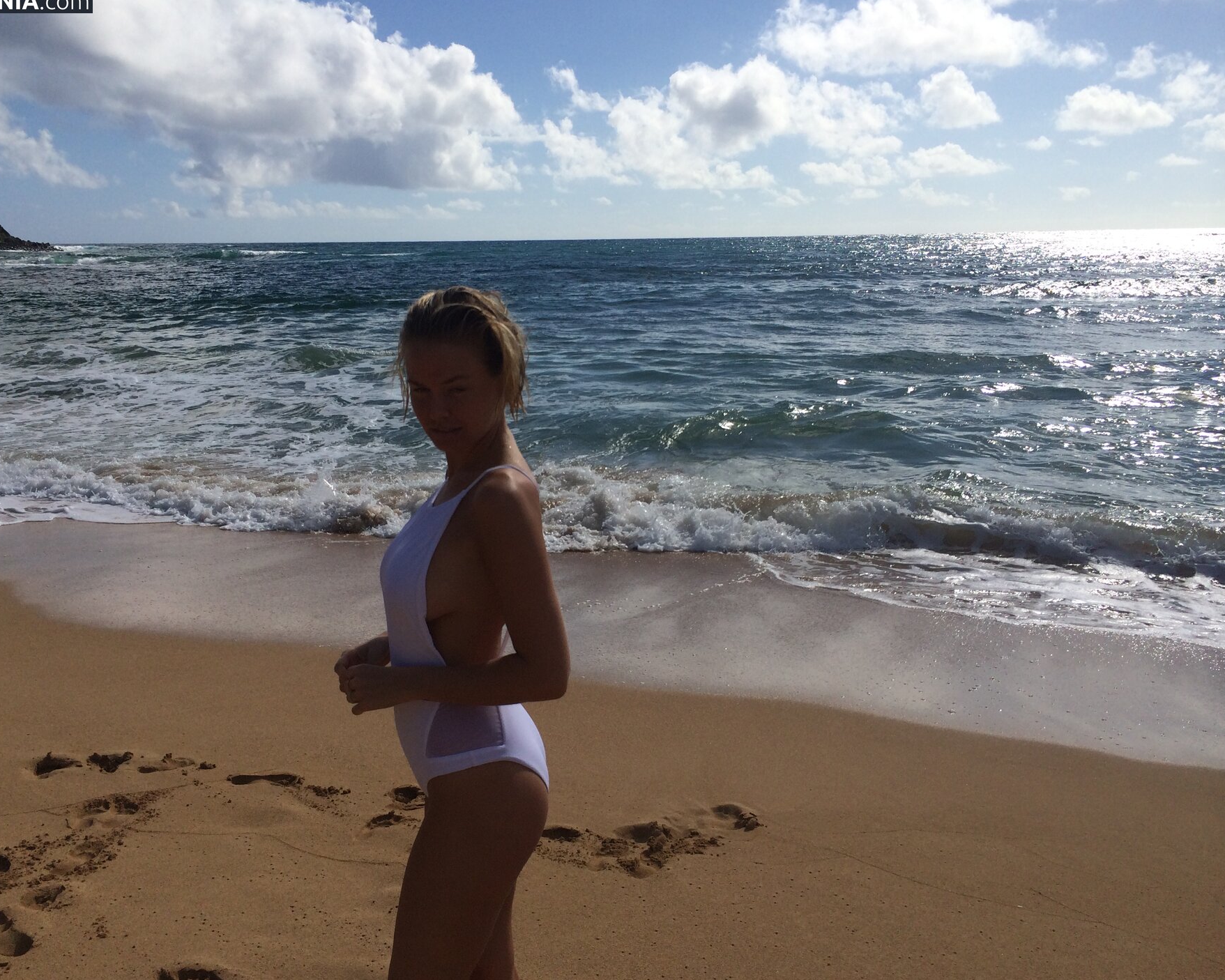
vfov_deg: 45.8
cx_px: 561
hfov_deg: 55.6
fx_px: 1160
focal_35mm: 32
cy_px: 491
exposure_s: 1/6849
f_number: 2.2
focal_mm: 4.12
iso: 40
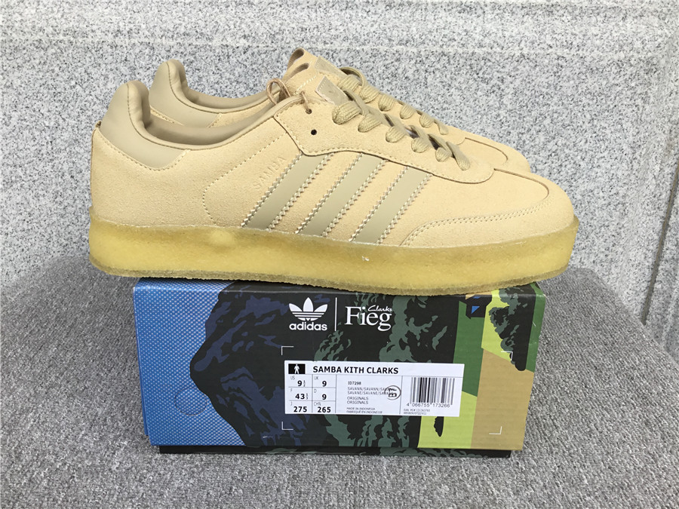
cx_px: 340
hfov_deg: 58.4
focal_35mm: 31
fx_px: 608
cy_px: 254
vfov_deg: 45.4
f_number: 2.4
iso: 25
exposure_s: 1/141
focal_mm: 3.3
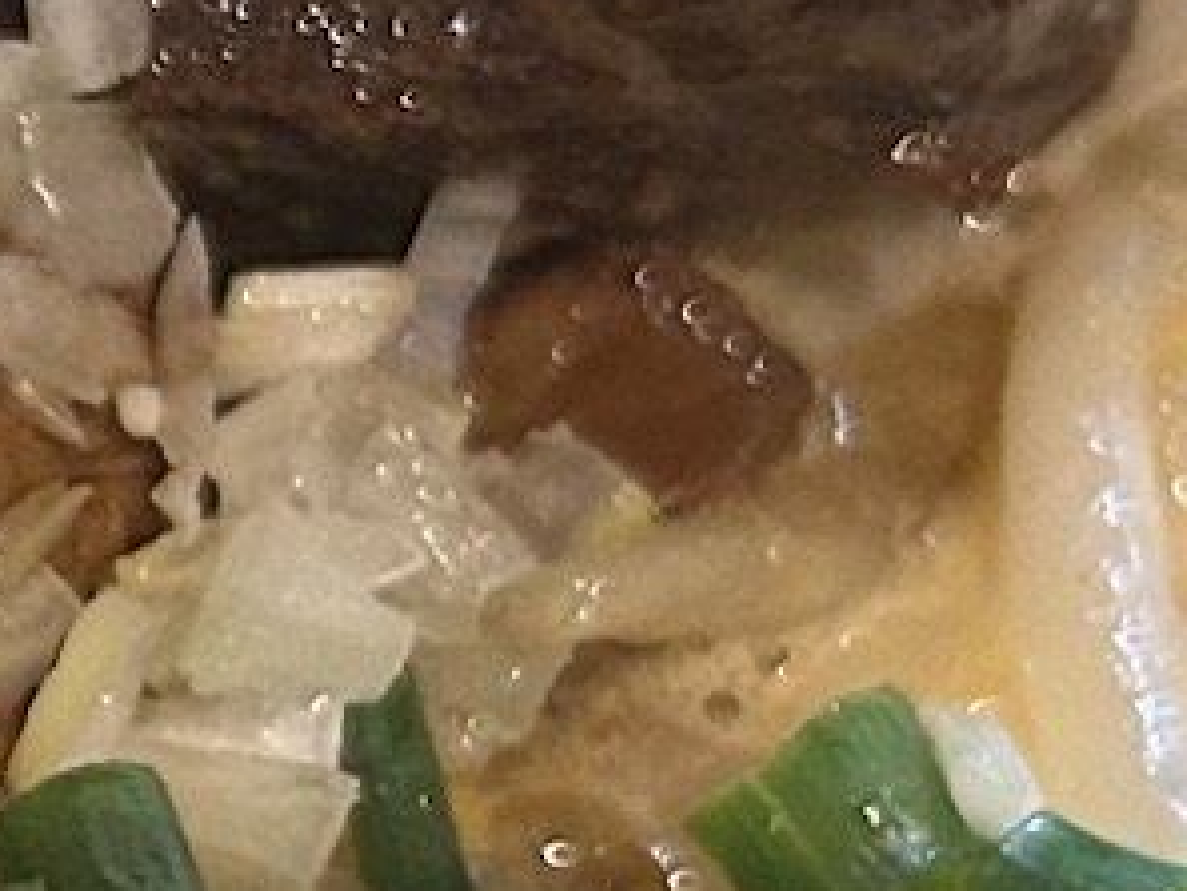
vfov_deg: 8.5
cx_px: -823
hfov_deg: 10.7
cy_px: 775
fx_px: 6003
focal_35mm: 175
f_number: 1.5
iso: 400
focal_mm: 5.7
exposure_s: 1/33
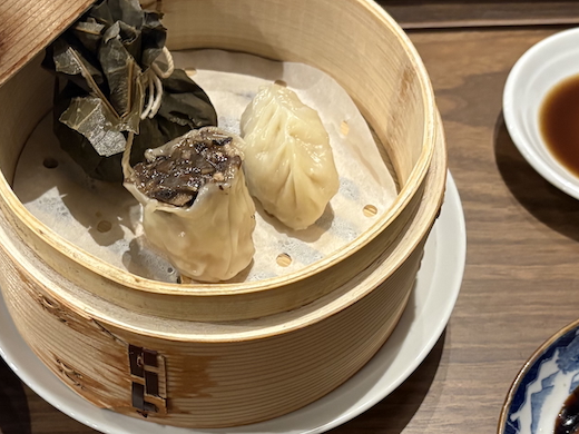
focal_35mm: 60
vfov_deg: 24.1
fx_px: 1004
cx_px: 237
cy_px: 345
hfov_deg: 32.1
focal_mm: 5.96
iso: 400
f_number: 1.6
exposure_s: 1/50
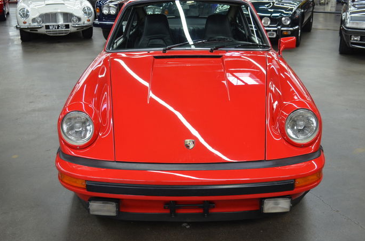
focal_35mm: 44
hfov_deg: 44.6
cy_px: 114
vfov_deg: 30.3
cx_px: 178
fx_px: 445
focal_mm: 26
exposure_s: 1/60
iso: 560
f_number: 4.2
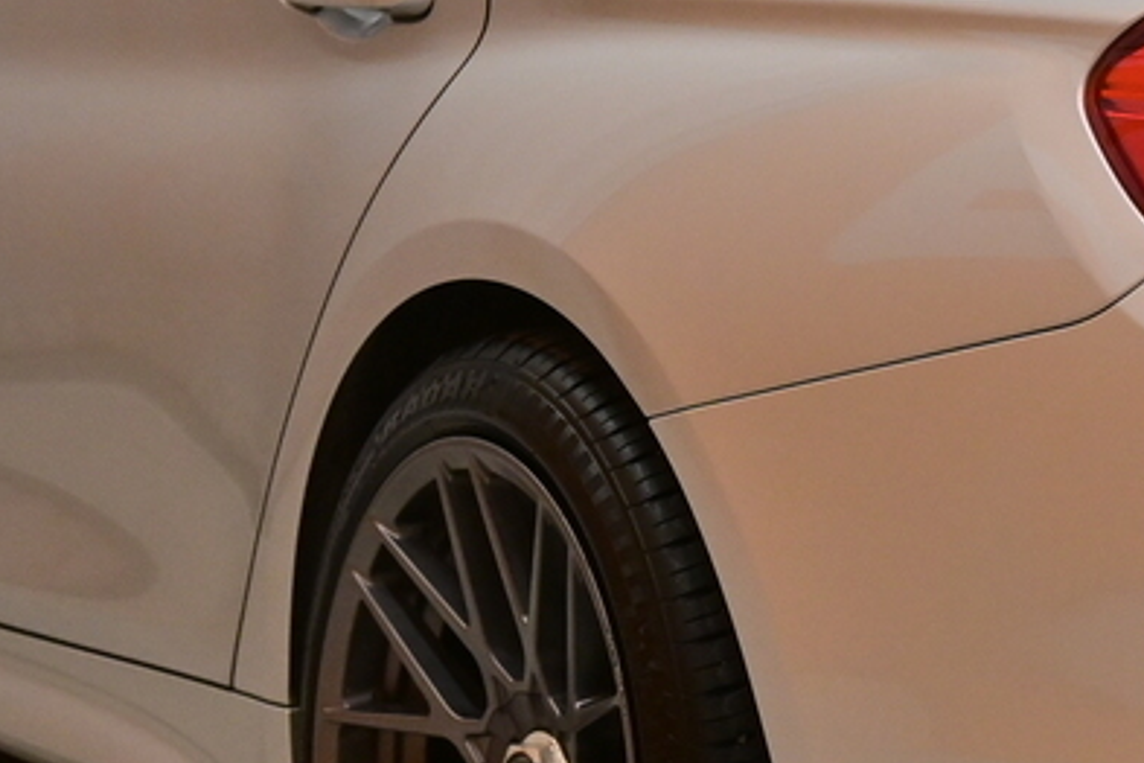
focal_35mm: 170
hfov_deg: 12.0
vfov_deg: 8.1
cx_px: 1141
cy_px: 134
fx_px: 5403
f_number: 5.6
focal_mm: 27.5
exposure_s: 1/100
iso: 640
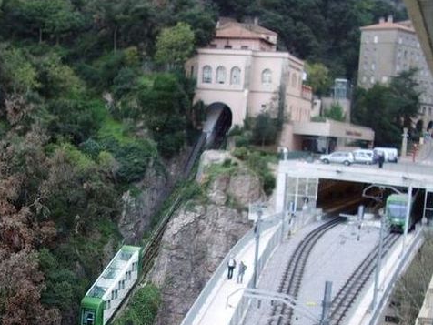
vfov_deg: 20.0
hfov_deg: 26.3
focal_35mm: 72
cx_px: 65
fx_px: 901
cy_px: 302
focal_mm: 5.8
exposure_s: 1/80
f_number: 2.6
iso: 50
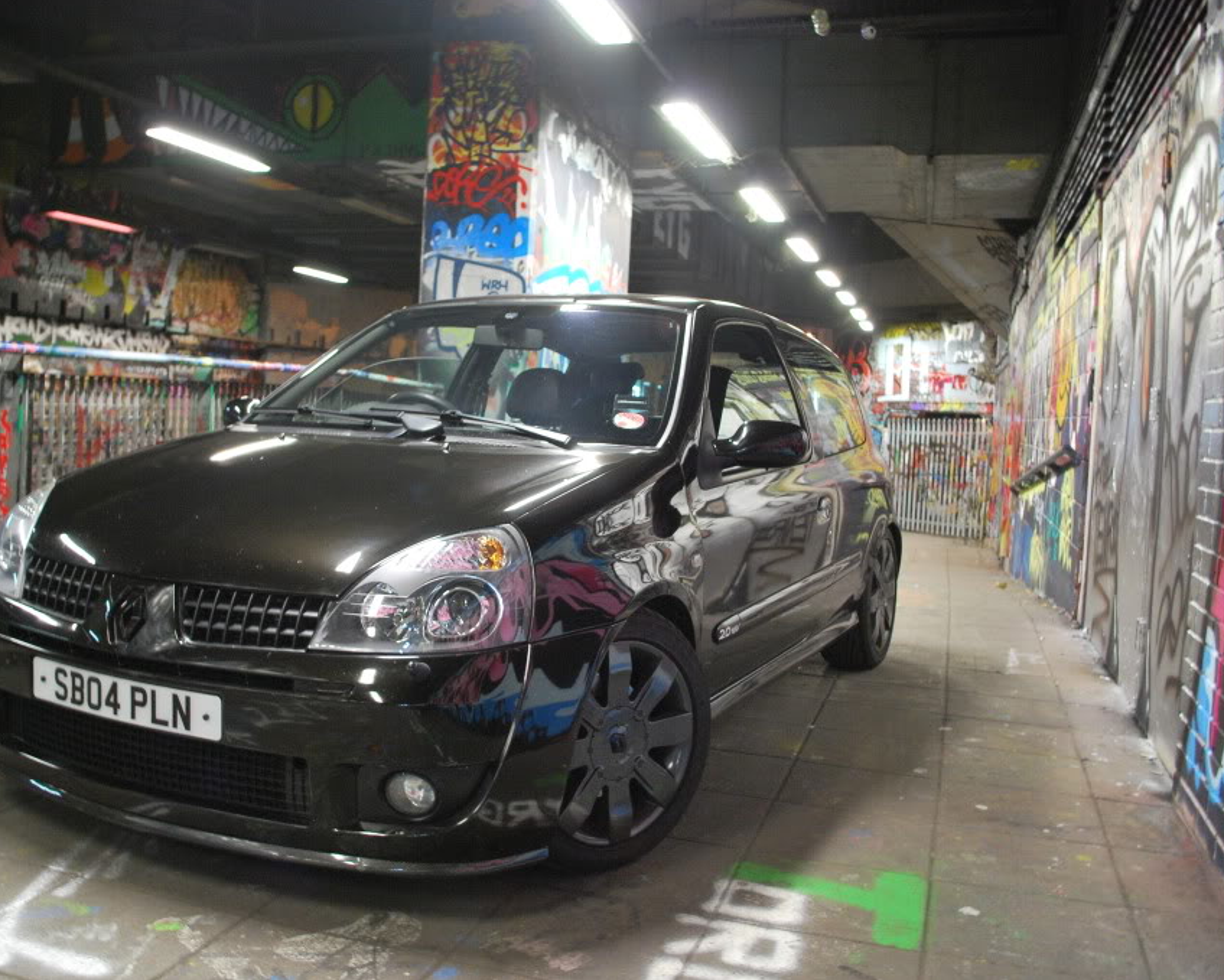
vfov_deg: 43.4
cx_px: 502
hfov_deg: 52.5
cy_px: 489
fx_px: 1232
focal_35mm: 34
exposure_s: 1/10
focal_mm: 20
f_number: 3.8
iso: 800
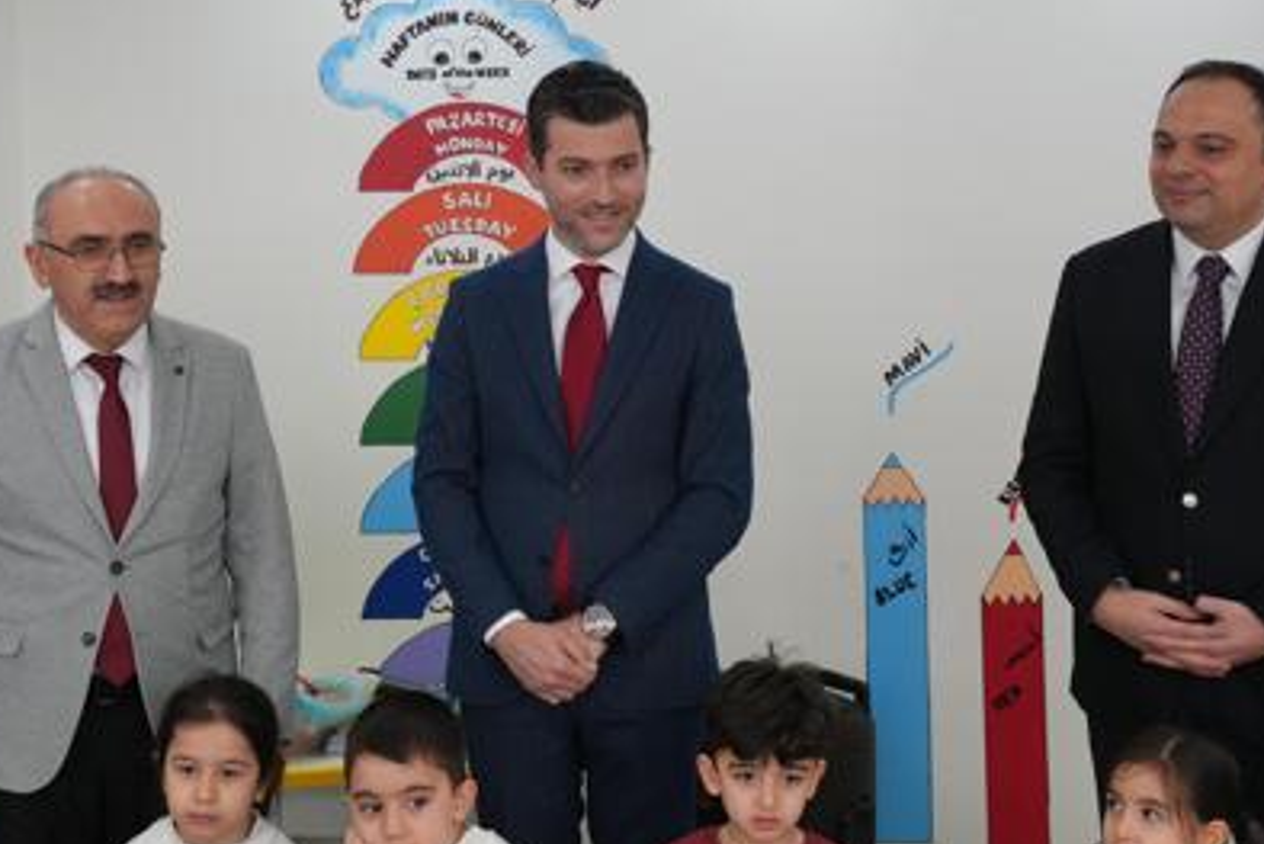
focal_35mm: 56
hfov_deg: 35.6
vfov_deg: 24.2
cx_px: 589
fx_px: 1967
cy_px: 347
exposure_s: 1/160
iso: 1600
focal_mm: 42
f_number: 4
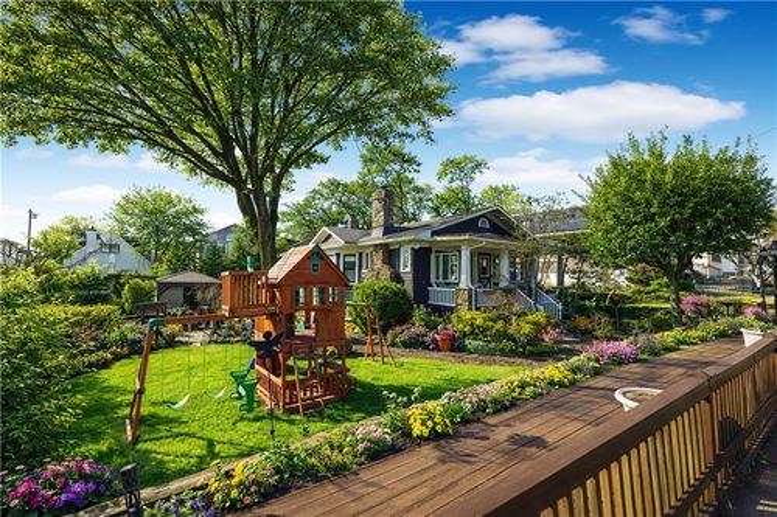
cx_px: 388
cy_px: 258
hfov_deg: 96.8
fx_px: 345
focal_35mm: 16
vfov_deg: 73.7
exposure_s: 1/125
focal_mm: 16
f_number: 8
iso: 100
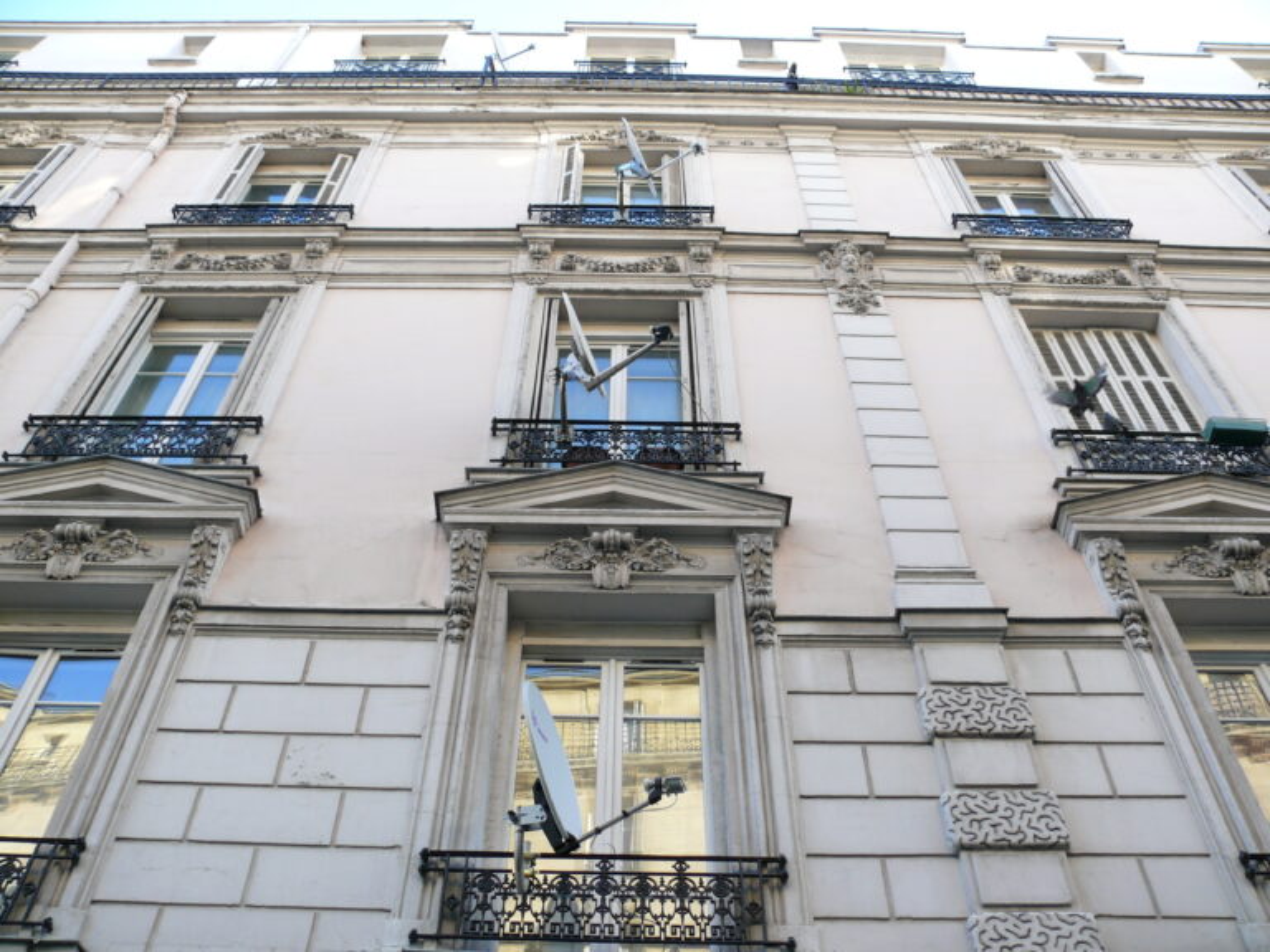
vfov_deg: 40.7
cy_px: 476
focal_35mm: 35
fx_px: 1284
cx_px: 635
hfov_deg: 52.6
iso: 100
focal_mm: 7.4
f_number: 3.2
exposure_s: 1/100
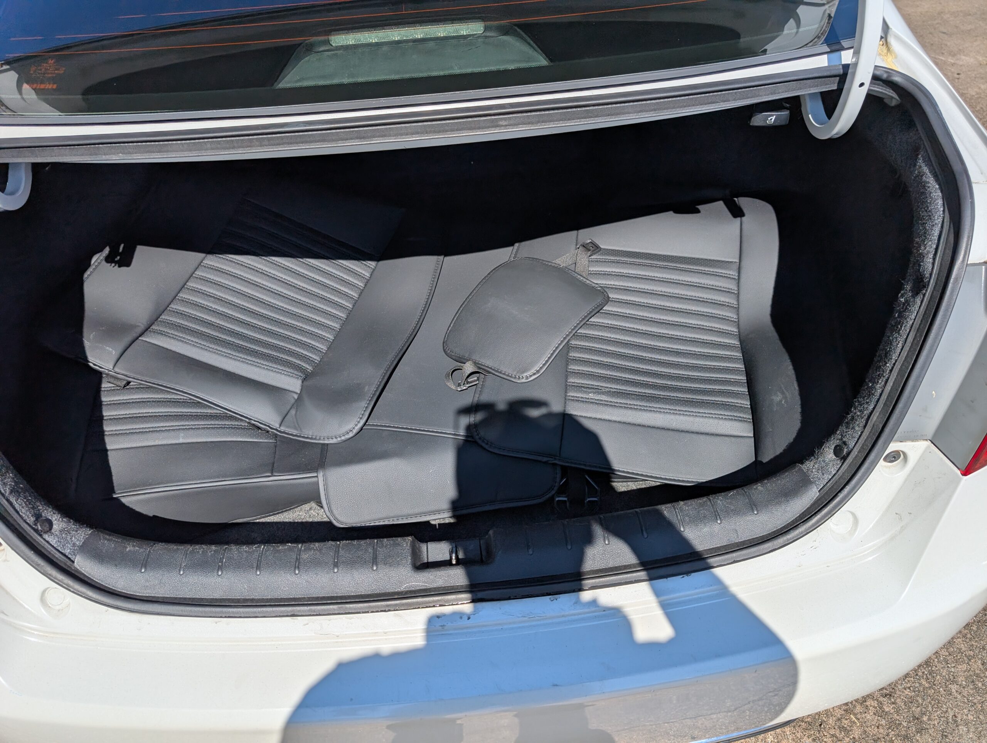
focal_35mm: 24
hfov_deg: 71.5
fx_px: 685
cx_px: 494
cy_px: 372
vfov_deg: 56.9
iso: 21
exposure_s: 1/1637
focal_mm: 6.9
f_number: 1.68
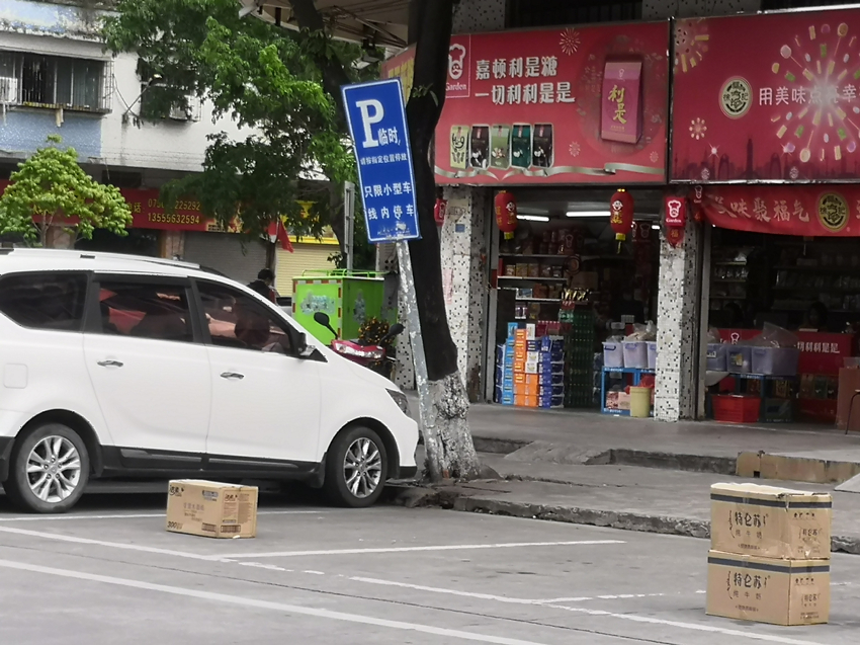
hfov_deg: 17.9
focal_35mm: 110
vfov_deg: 13.5
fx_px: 2732
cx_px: 430
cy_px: 322
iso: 50
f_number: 1.8
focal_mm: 3.95
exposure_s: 1/221
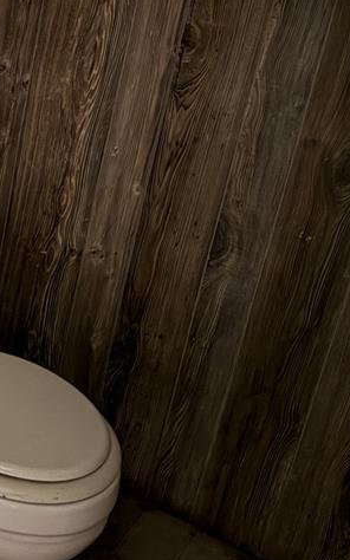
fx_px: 840
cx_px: -95
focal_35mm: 55
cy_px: 148
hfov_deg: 21.5
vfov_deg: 36.1
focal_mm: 6.76
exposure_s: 1/5
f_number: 1.78
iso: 2000
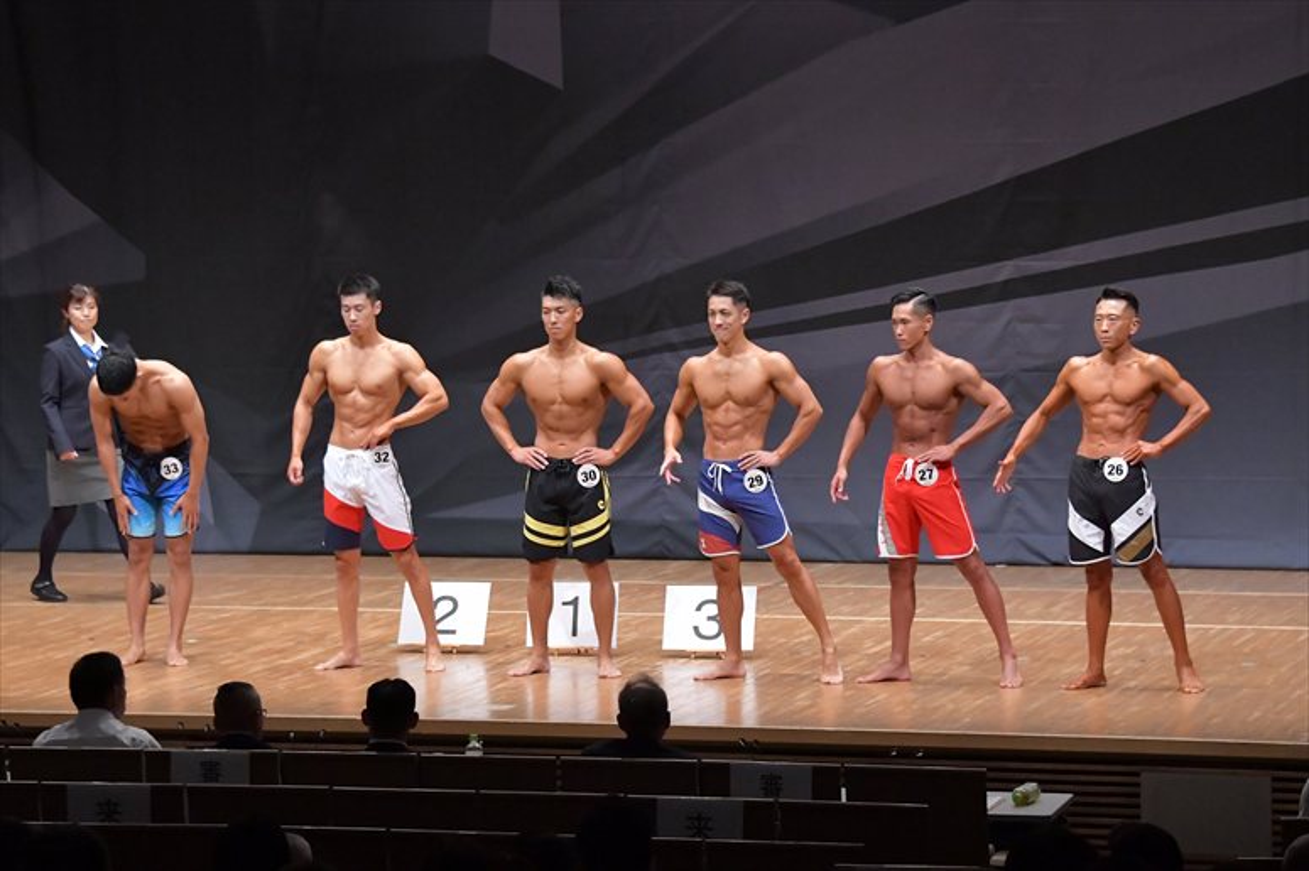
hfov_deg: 15.2
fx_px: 4906
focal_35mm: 135
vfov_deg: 10.2
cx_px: 654
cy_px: 436
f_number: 5.6
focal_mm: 90
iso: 8000
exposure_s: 1/400
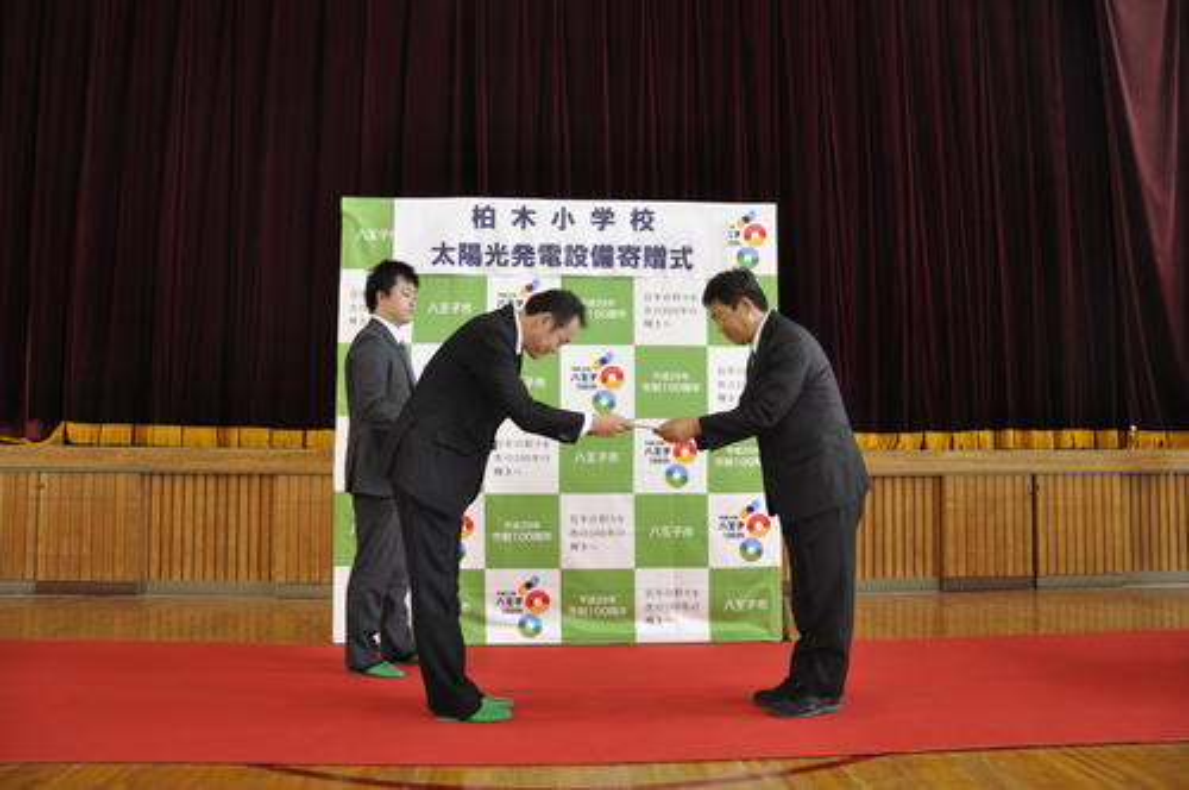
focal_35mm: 27
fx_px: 891
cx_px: 594
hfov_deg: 67.4
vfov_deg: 47.8
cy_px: 395
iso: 800
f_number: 4
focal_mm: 18
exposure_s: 1/60
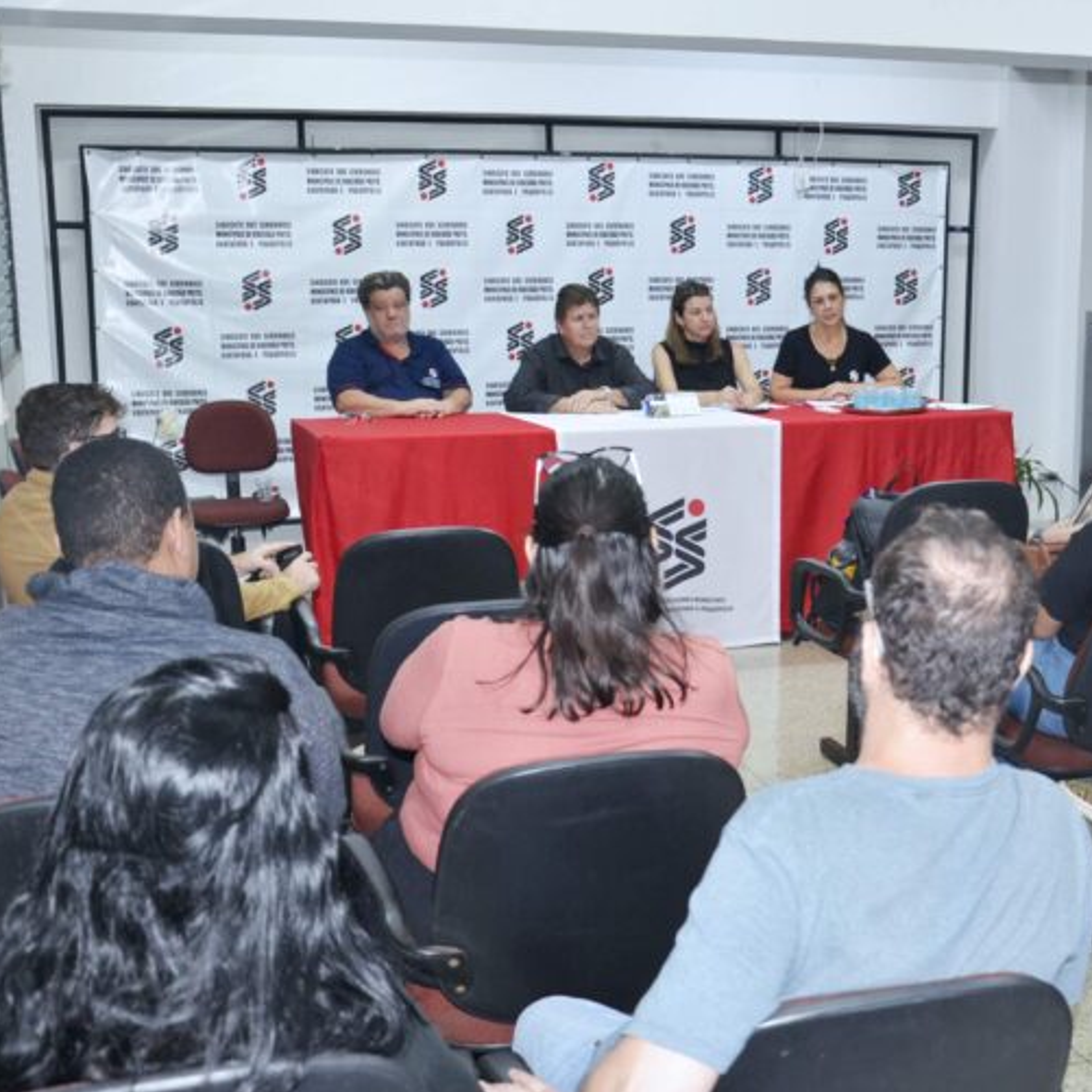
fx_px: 2784
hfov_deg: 22.1
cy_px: 548
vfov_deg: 22.2
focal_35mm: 78
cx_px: 754
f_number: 4.5
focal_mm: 40
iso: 800
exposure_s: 1/60
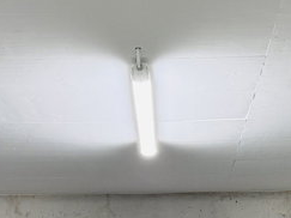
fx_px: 639
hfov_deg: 25.5
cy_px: 296
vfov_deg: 17.9
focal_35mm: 76
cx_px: 207
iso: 160
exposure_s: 1/50
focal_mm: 6.76
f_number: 1.78
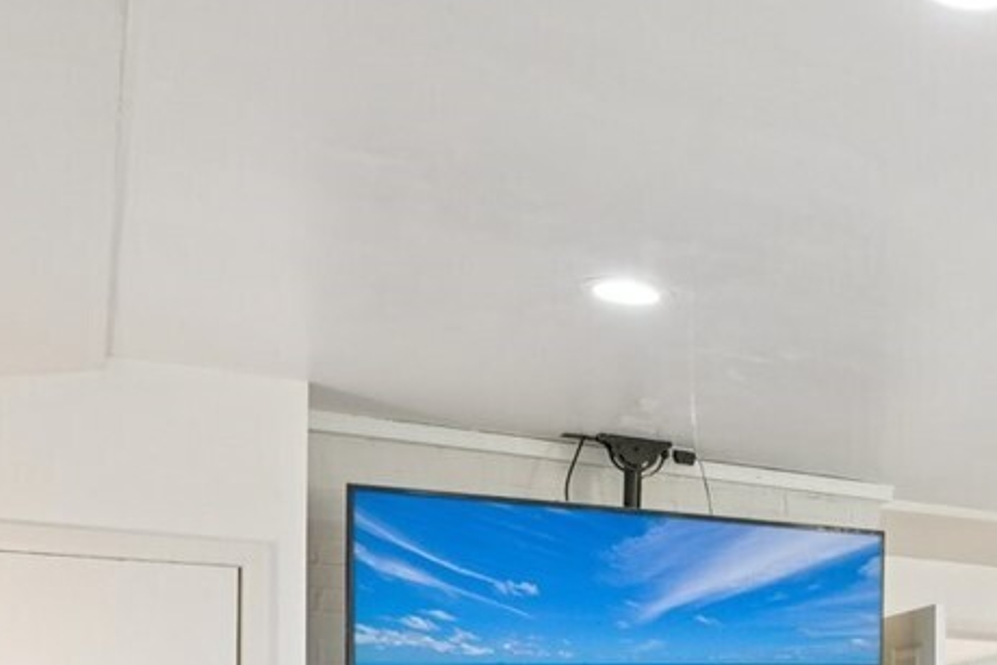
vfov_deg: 21.2
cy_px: 824
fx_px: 1634
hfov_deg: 26.3
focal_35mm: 59
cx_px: 1434
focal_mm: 16
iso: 400
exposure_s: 1/10
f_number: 8
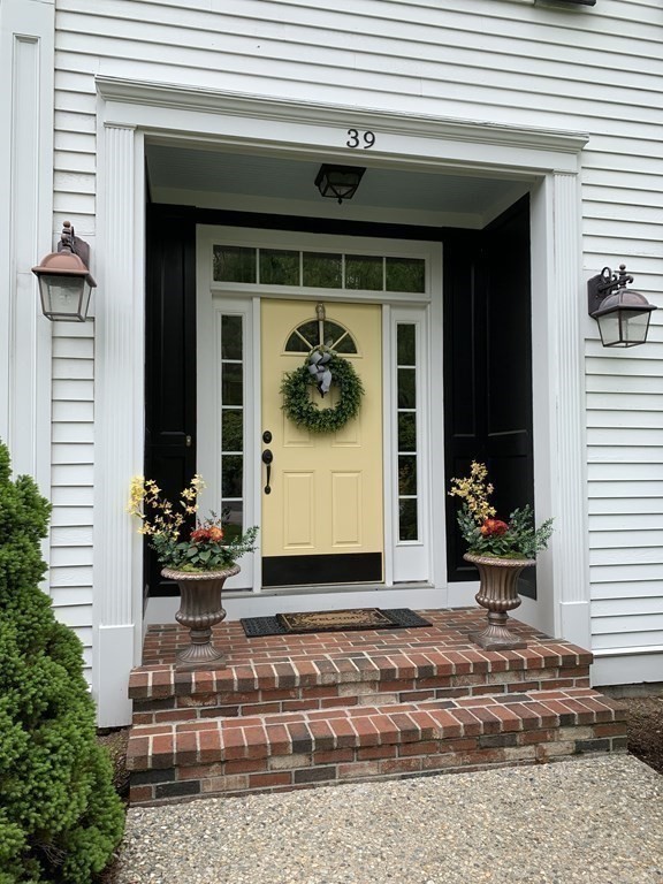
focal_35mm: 26
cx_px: 332
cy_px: 442
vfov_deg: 67.3
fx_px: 664
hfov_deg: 53.1
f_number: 1.8
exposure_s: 1/692
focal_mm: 4.25
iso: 25
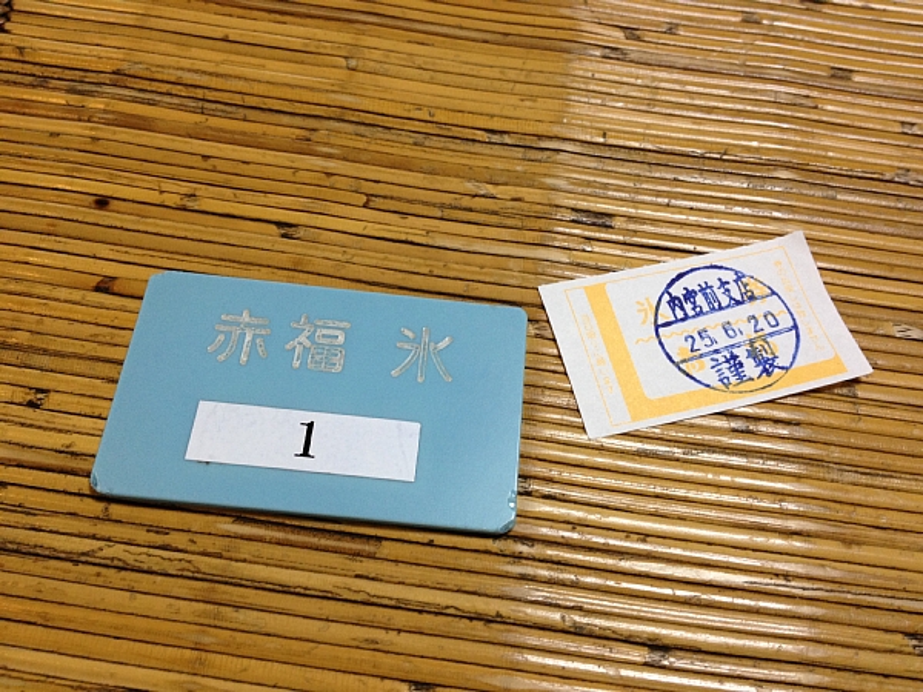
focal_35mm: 35
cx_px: 462
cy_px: 346
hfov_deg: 52.6
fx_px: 933
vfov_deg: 40.7
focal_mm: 4.28
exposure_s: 1/20
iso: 125
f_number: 2.4
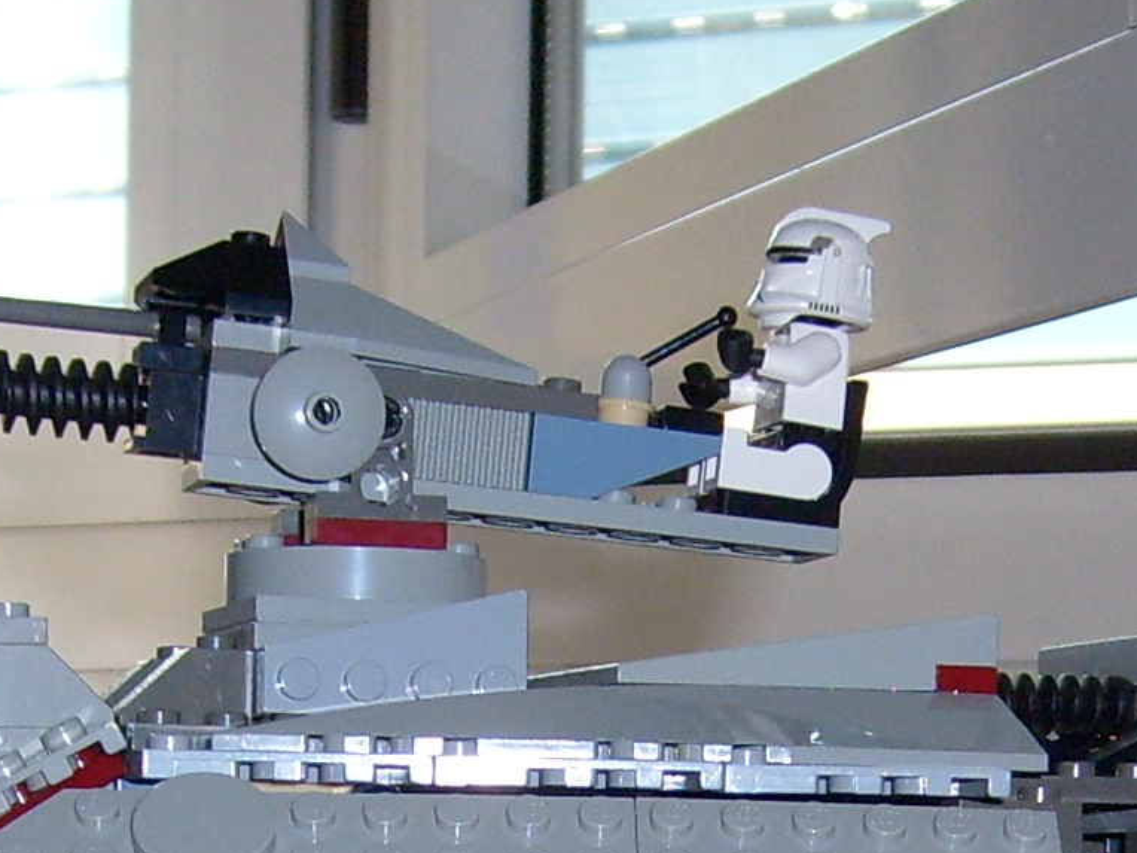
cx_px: 694
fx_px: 4237
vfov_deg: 11.1
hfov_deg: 15.3
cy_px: 1195
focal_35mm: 129
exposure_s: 1/125
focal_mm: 5.8
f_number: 2.8
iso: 80
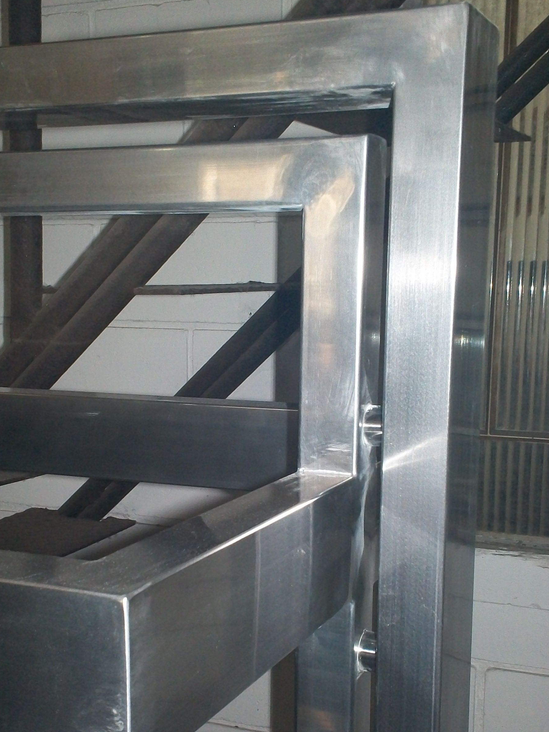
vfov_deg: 36.5
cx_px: 245
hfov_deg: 28.0
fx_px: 1100
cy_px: 470
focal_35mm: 52
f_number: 4.5
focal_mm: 6.3
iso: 160
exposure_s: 1/30
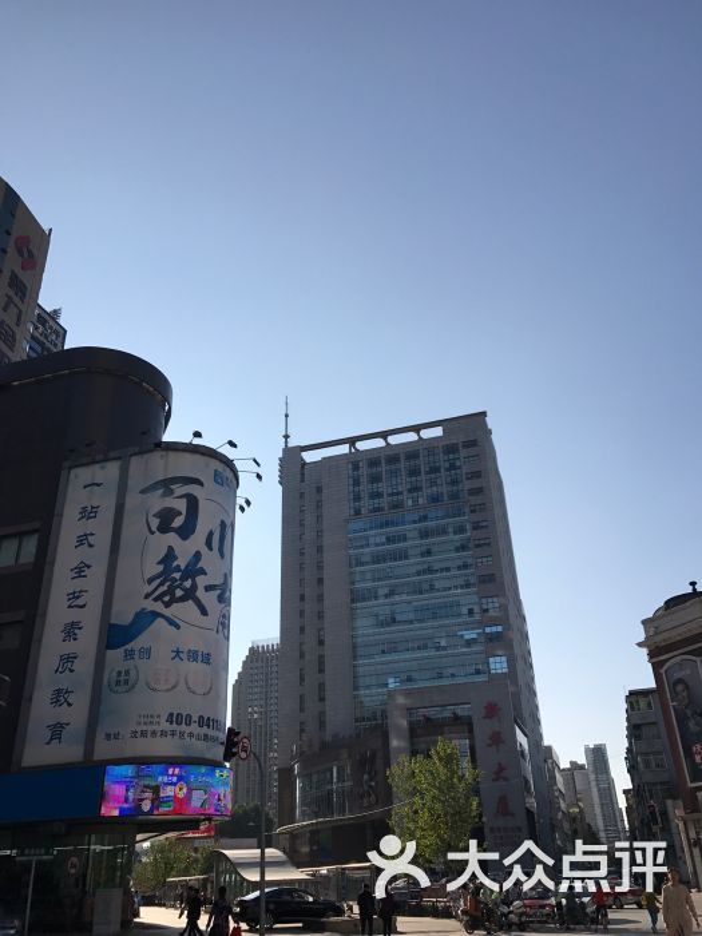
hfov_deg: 49.7
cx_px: 351
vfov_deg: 63.4
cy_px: 468
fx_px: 757
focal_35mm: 28
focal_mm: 3.99
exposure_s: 1/3690
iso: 20
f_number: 1.8
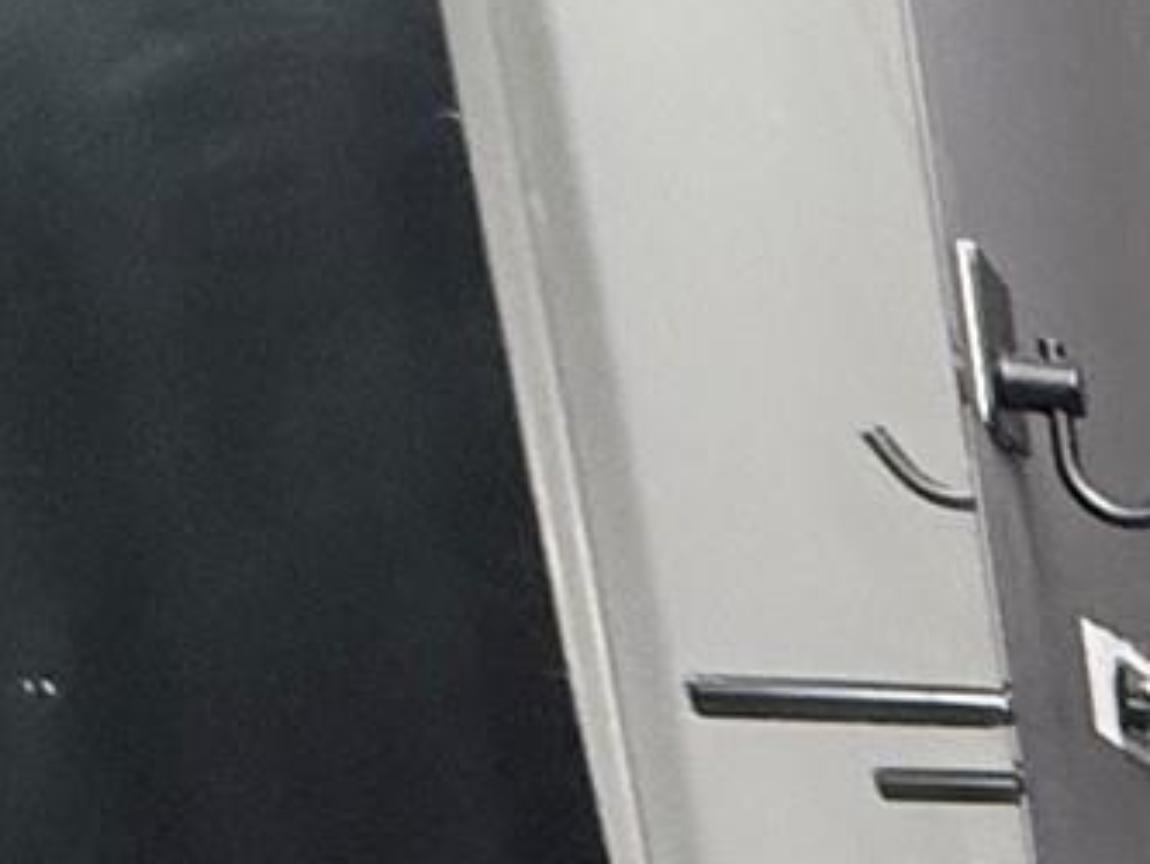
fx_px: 2858
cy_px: 2025
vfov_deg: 13.2
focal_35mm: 86
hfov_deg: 13.2
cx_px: 3056
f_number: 2.2
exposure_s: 1/60
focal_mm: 2.22
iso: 200
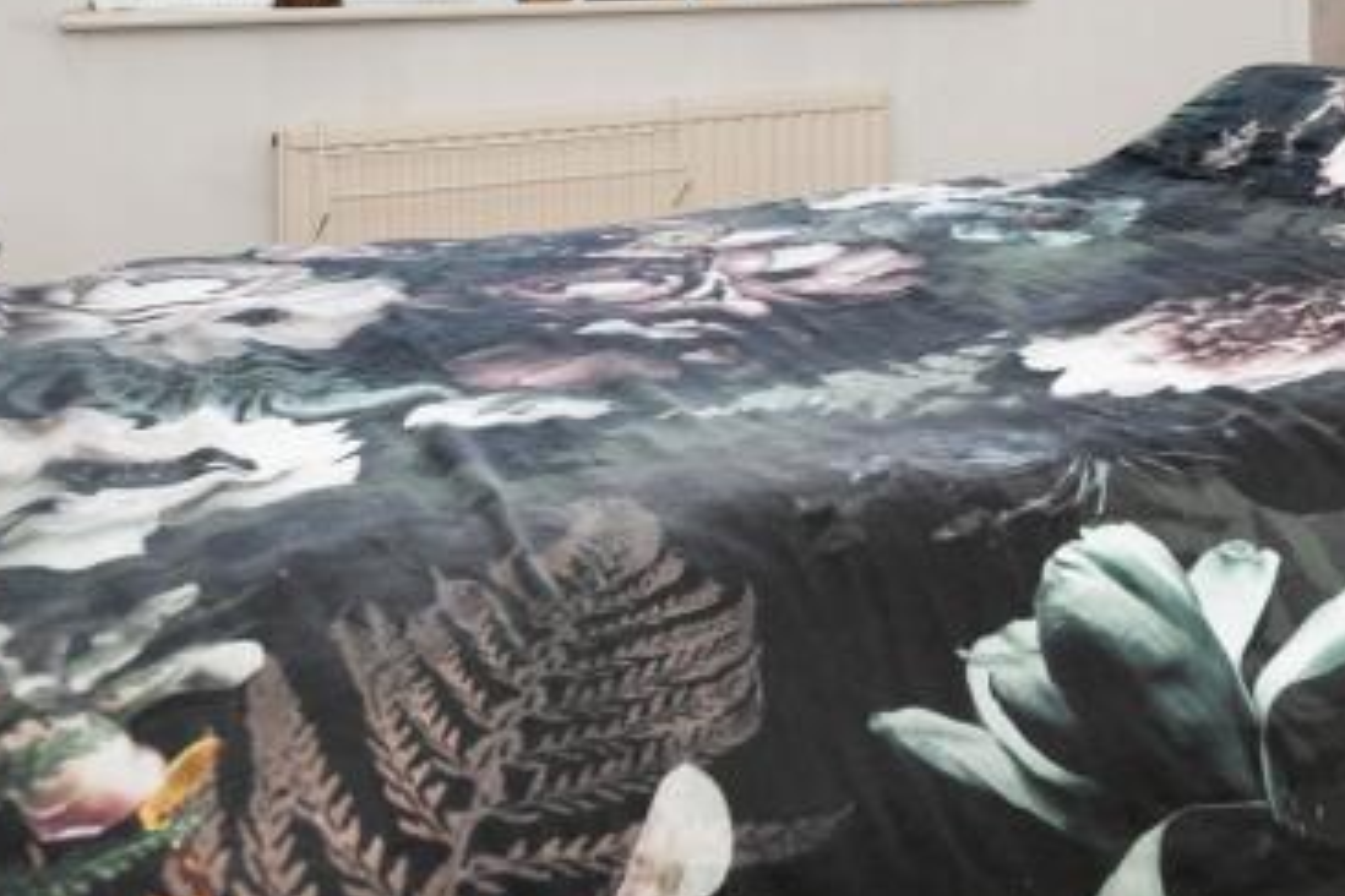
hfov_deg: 41.3
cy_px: -31
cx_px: 1301
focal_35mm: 42
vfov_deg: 29.5
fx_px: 1569
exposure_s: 1/60
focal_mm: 10
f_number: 8
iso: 400
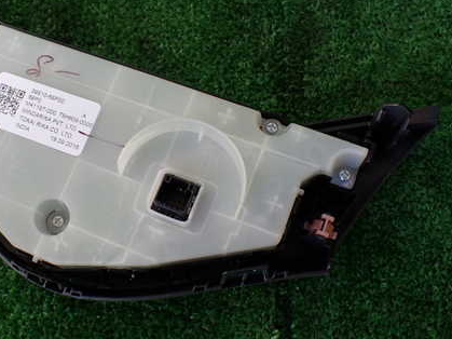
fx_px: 561
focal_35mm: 43
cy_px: 150
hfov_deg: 43.2
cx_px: 145
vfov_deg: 33.5
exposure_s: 1/125
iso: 160
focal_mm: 5.4
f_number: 2.3
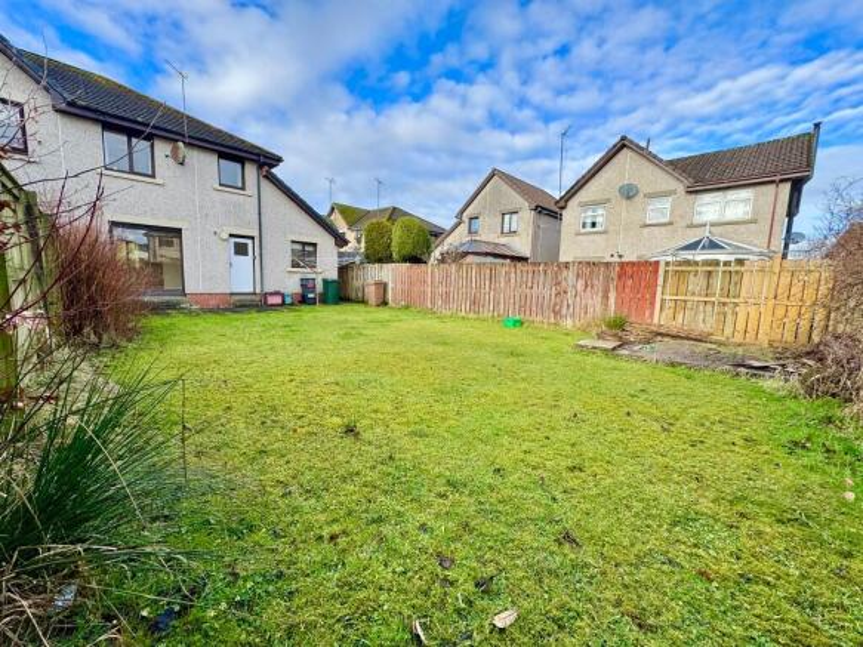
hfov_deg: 102.1
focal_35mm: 14
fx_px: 349
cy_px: 324
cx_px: 432
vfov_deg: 85.7
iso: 40
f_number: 2.2
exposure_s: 1/473
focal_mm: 2.22
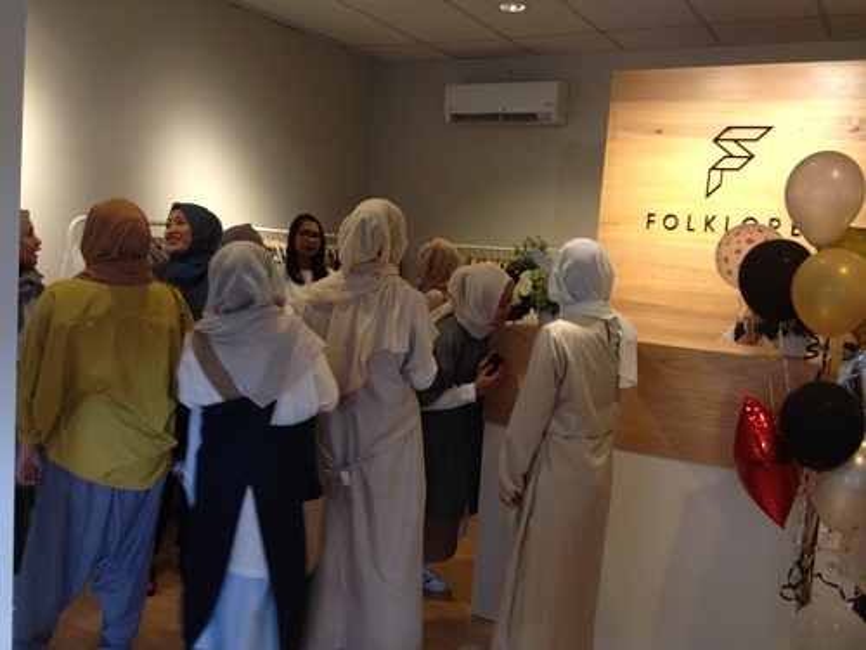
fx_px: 876
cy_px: 325
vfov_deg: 40.7
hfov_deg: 52.6
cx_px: 433
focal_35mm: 35
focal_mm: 4.28
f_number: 2.4
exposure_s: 1/20
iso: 80
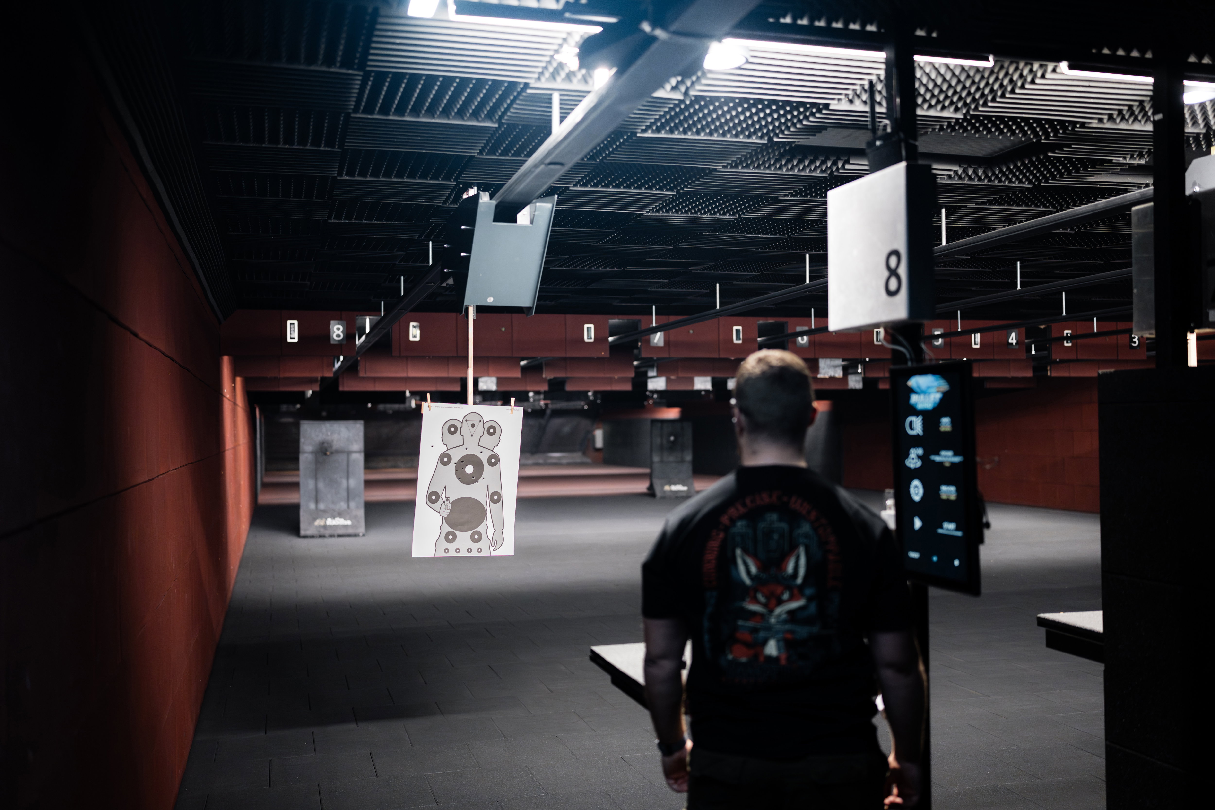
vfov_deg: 37.8
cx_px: 608
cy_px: 405
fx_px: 1181
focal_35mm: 35
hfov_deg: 54.4
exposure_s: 1/160
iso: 800
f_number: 1.4
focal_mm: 35
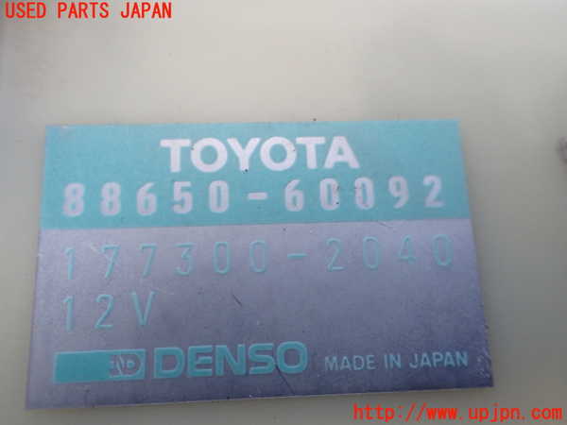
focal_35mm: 30
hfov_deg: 60.0
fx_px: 491
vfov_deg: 46.8
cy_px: 212
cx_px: 284
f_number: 2.3
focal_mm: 5.4
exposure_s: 1/100
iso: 800
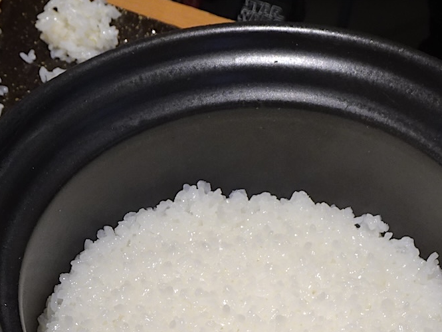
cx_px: 273
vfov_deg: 17.6
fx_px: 1060
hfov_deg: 23.5
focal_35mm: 83
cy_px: 291
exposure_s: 1/50
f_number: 4.5
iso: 160
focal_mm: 7.53
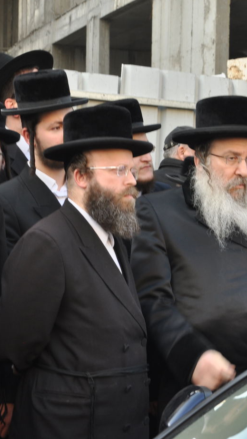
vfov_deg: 21.4
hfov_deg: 12.1
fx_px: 1165
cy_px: 219
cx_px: 163
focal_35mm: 100
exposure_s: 1/80
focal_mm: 42
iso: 320
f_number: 8
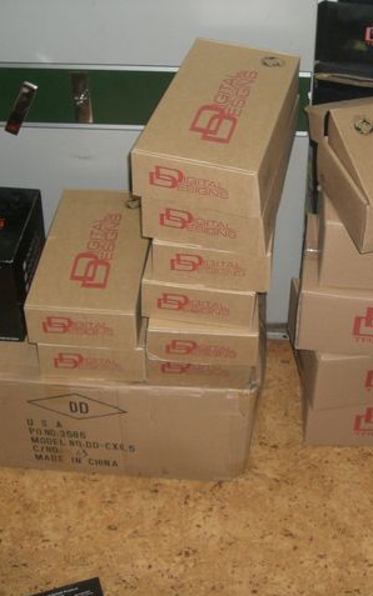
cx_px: 289
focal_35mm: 54
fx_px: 879
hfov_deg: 23.7
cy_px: 299
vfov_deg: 37.5
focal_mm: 6.2
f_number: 2.7
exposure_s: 1/60
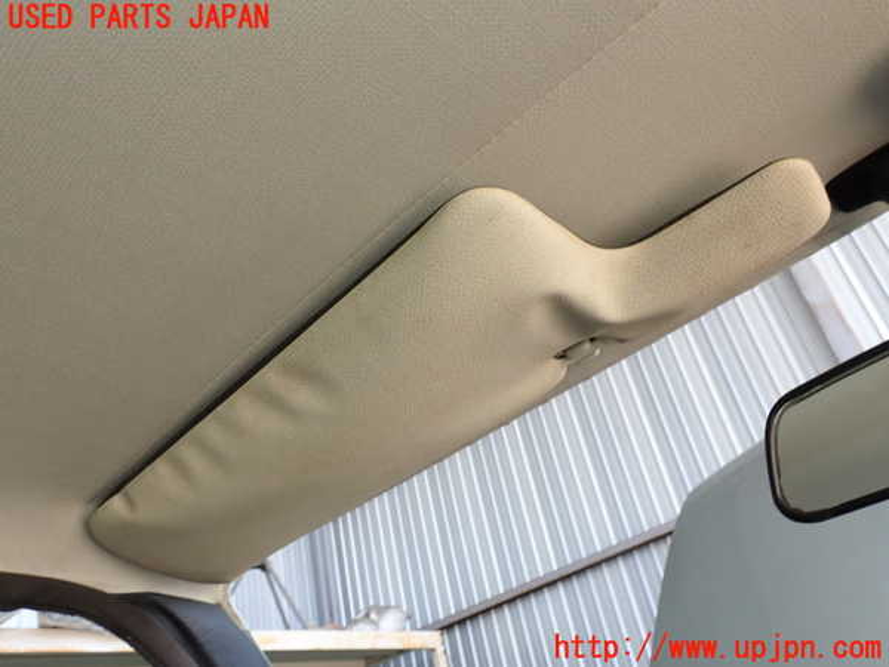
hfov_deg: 60.0
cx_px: 444
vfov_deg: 46.8
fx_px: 770
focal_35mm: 30
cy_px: 334
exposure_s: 1/60
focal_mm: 5.4
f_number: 3.2
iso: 100
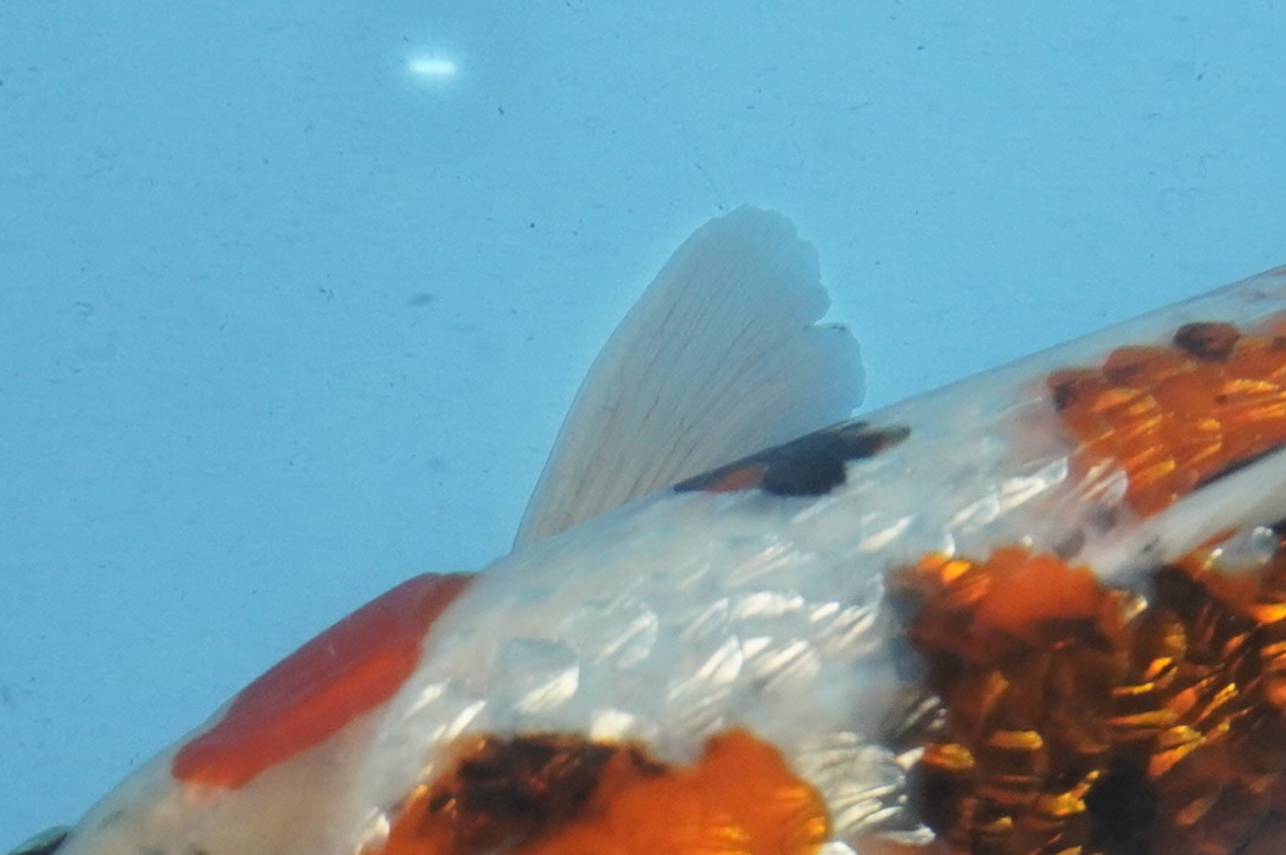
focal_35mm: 212
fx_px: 7565
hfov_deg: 9.6
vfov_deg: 6.5
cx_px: 1407
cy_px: 491
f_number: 5
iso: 1000
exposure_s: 1/160
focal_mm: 42
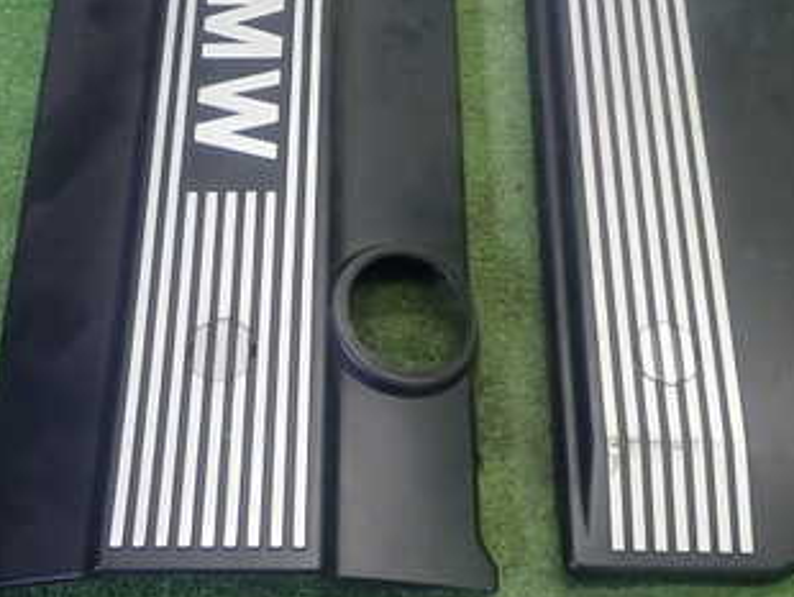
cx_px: 392
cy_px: 138
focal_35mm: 58
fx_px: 1331
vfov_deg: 24.9
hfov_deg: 33.2
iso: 200
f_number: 2.3
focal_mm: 5.4
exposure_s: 1/40
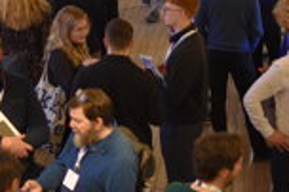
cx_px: 181
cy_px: 64
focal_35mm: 138
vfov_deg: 9.9
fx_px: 1109
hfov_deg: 14.8
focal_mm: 35
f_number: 1.8
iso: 1600
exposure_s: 1/125
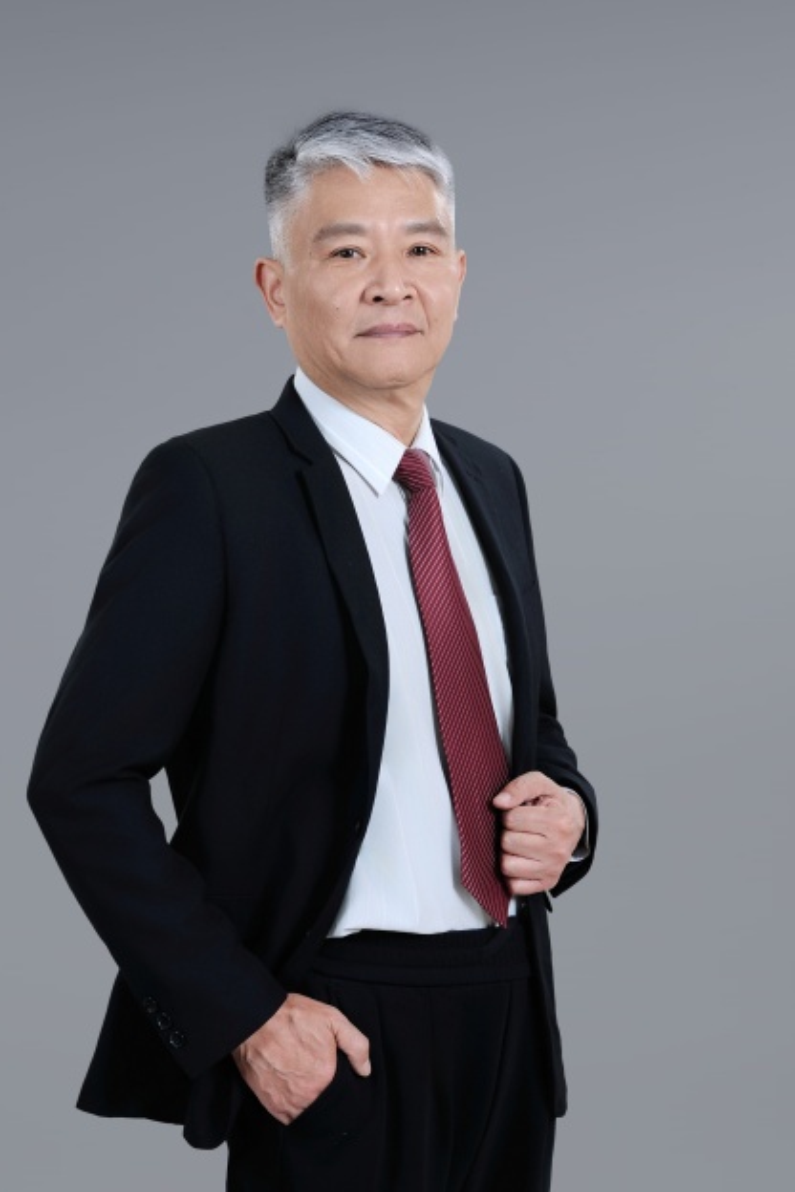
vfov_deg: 22.1
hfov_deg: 14.9
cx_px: 376
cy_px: 614
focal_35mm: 92
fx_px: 3047
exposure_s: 1/125
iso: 100
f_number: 9
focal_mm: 85
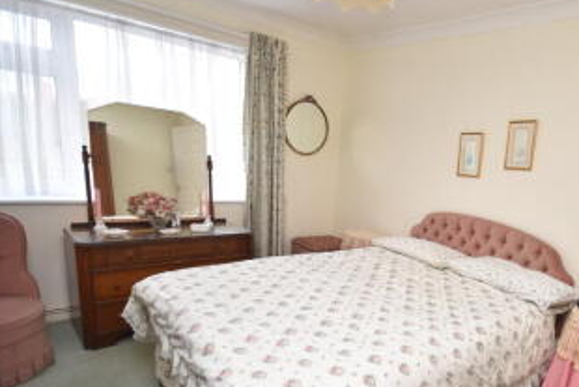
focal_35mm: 23
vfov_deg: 54.2
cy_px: 253
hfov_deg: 73.2
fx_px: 370
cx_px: 398
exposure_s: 1/125
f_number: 4
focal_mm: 10
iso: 800
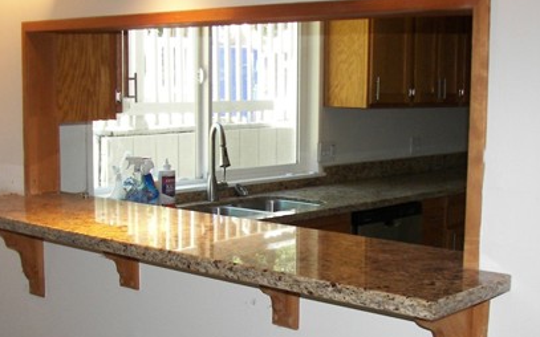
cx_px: 234
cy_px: 251
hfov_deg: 34.0
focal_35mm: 60
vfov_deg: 21.4
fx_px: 883
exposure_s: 1/30
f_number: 2.8
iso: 100
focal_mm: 6
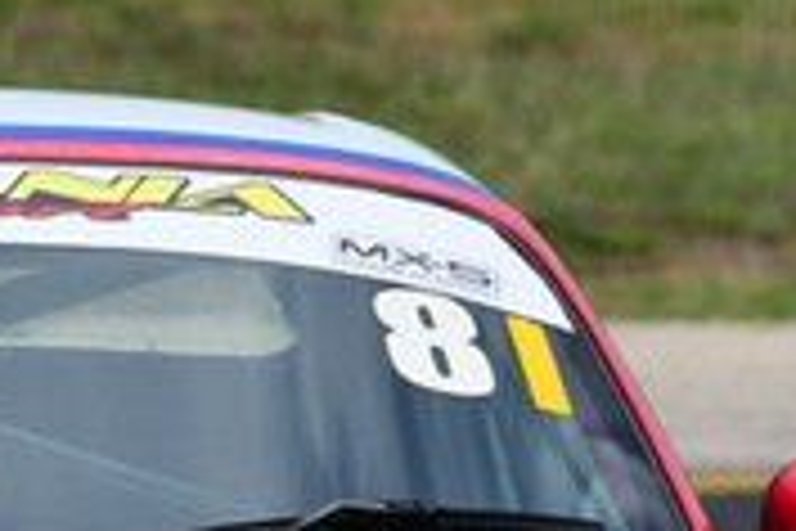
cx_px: -54
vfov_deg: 0.5
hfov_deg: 0.8
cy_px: 508
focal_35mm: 2714
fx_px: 60005
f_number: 11
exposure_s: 1/640
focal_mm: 400
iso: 400
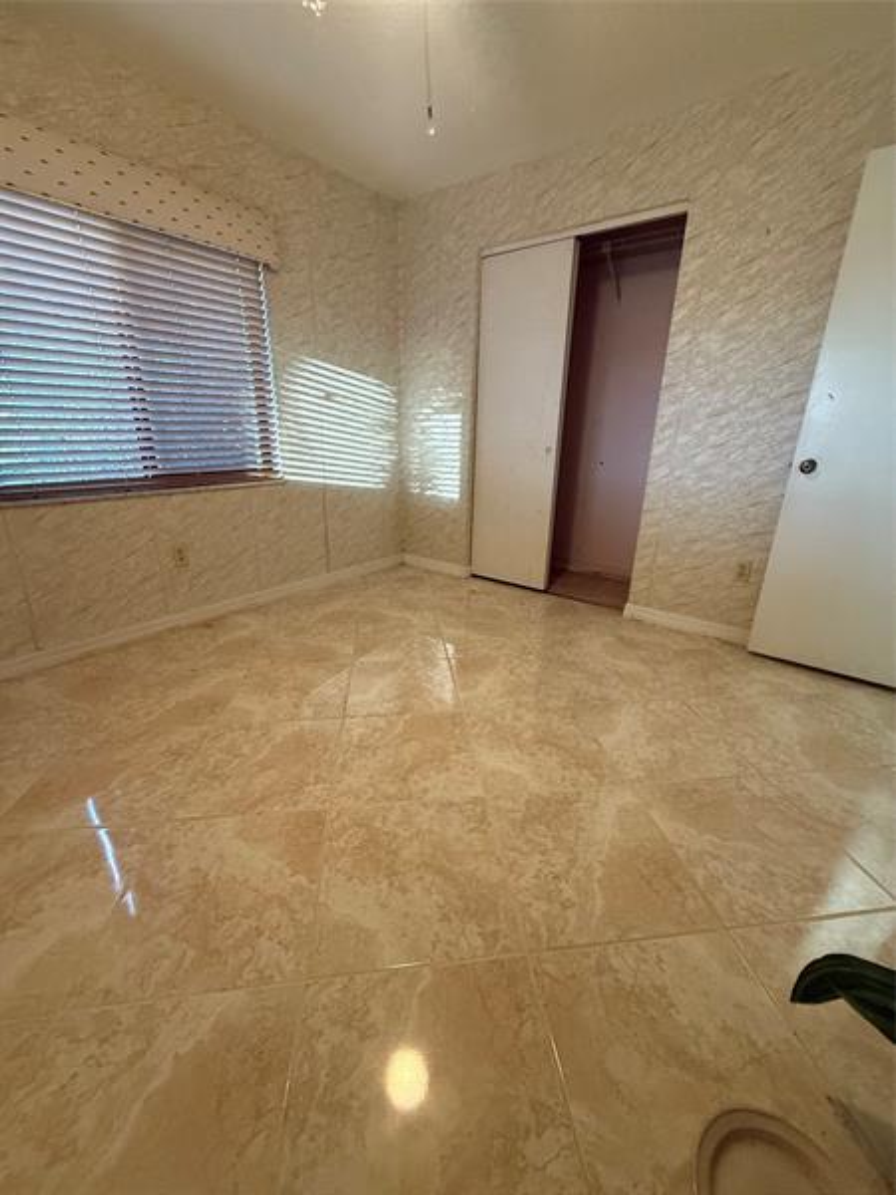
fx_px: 483
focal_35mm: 14
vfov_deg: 102.1
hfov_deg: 85.7
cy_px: 598
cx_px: 448
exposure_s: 1/60
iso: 500
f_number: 2.2
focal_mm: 2.22
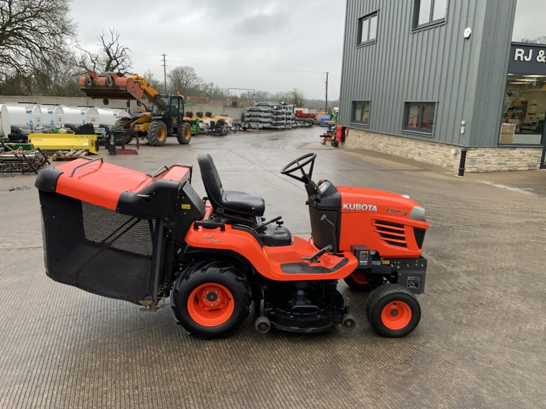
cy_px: 204
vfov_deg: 48.2
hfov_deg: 61.7
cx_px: 273
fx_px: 457
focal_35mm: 29
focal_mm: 3
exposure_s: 1/344
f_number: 1.8
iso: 16
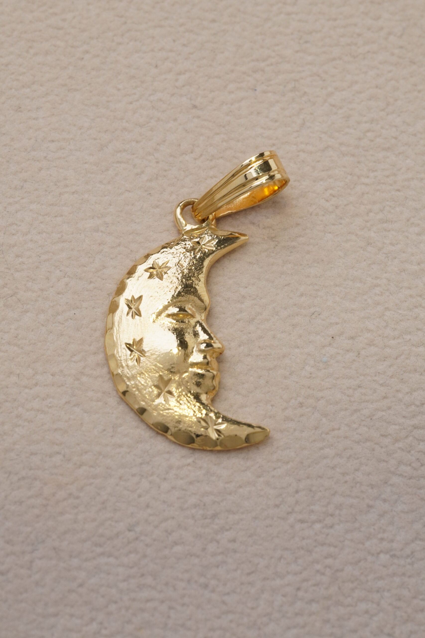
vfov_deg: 19.5
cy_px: 319
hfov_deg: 13.0
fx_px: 1859
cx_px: 212
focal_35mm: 105
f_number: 13
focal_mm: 70
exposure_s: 1/125
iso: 1000
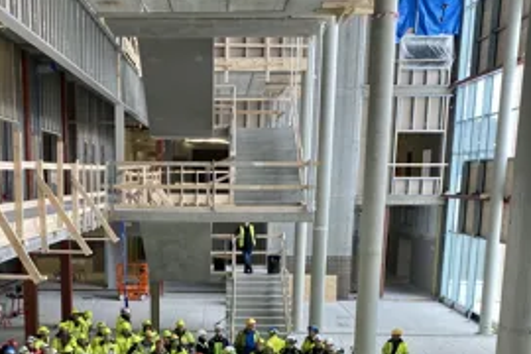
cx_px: 191
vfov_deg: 25.9
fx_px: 737
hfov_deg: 39.3
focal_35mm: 50
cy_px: 333
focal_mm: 4.25
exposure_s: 1/100
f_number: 1.8
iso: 64
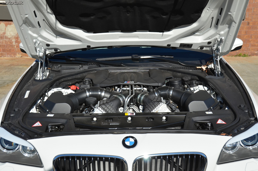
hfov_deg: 37.9
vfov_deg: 25.6
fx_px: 375
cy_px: 86
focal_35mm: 52
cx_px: 129
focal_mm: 35
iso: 400
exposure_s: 1/1600
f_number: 7.1
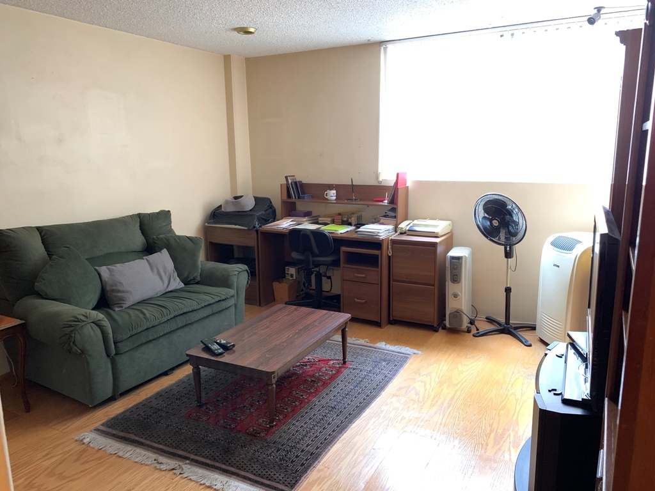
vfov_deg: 53.1
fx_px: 492
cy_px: 246
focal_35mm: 26
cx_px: 328
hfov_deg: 67.3
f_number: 1.8
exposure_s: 1/17
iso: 800
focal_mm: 4.25
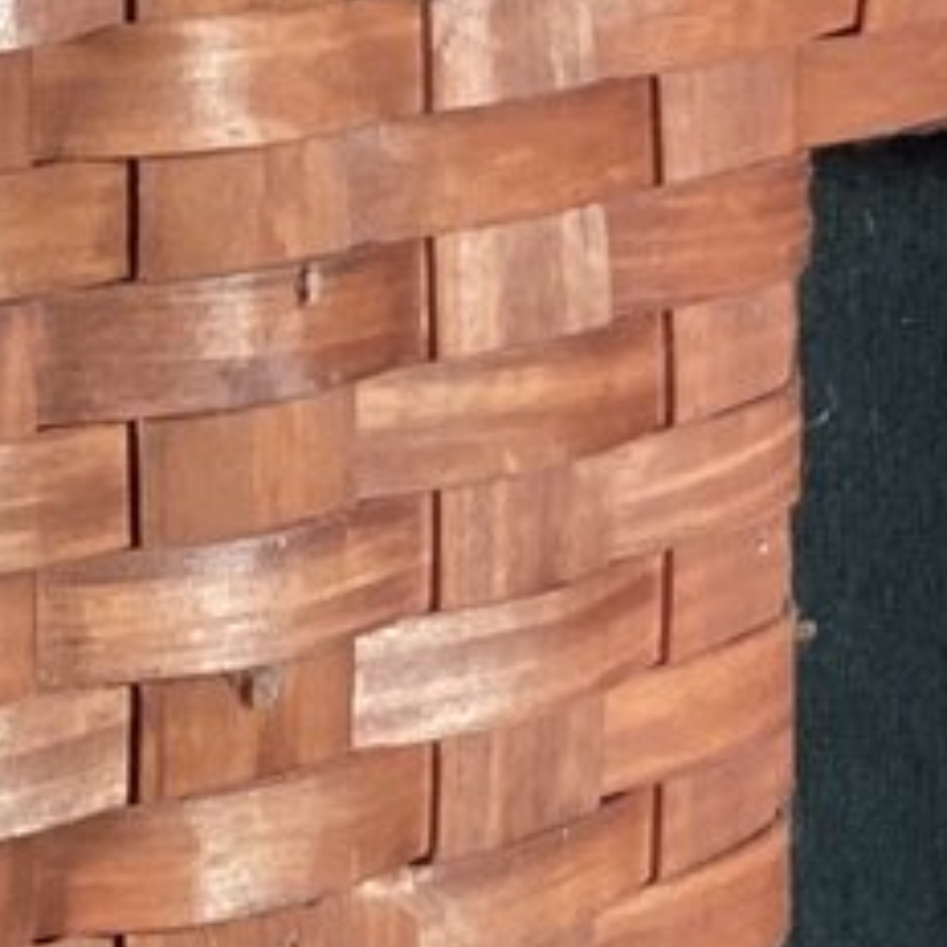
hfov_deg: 9.6
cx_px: 1312
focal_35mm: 179
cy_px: 43
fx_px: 5540
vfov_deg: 9.7
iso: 100
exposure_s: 1/50
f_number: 2.4
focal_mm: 3.3
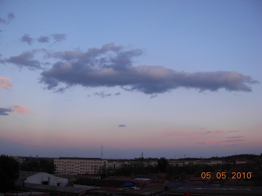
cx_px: 131
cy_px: 98
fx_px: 288
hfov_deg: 49.0
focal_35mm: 38
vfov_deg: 37.7
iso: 79
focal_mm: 6.3
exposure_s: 1/104
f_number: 2.9
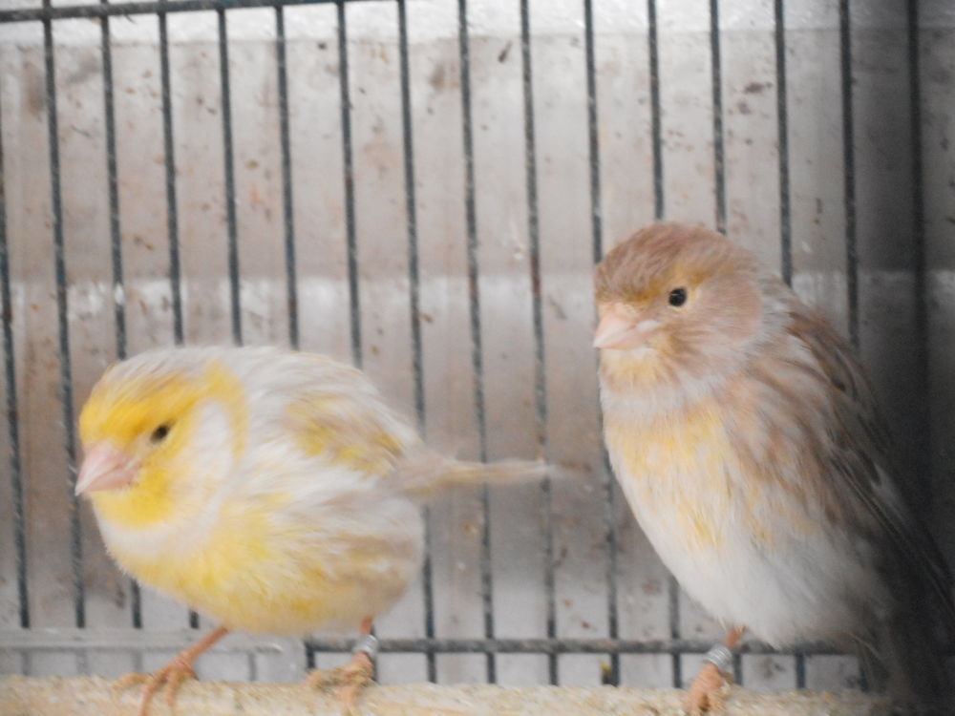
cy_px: 358
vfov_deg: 14.5
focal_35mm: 102
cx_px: 478
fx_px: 2814
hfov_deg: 19.3
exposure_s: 1/8
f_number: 5.8
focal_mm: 18.2
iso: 800
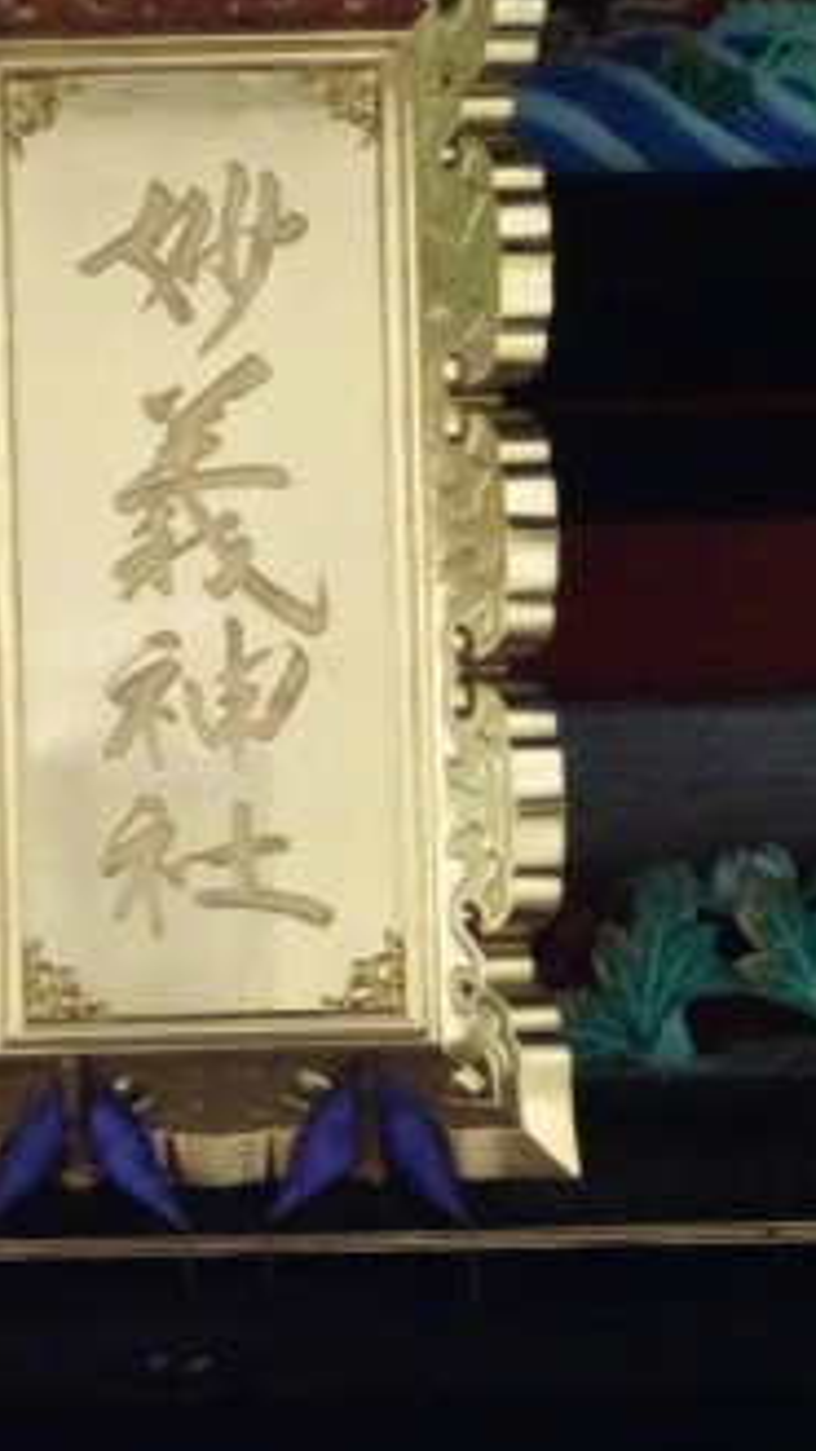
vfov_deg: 18.5
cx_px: 176
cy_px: 646
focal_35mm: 116
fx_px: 4463
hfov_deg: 10.4
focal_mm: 12.01
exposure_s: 1/80
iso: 3200
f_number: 5
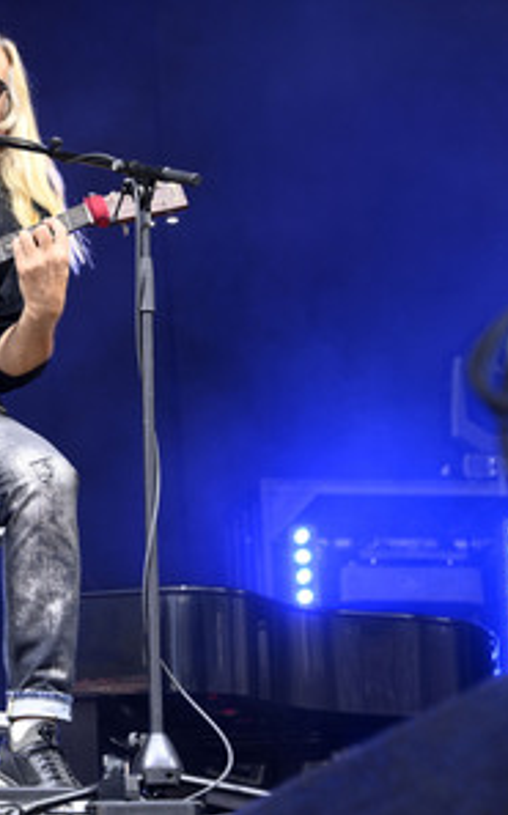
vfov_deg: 10.0
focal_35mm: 209
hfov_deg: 6.2
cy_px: 409
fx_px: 4641
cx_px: -43
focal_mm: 135
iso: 640
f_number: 6.3
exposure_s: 1/200
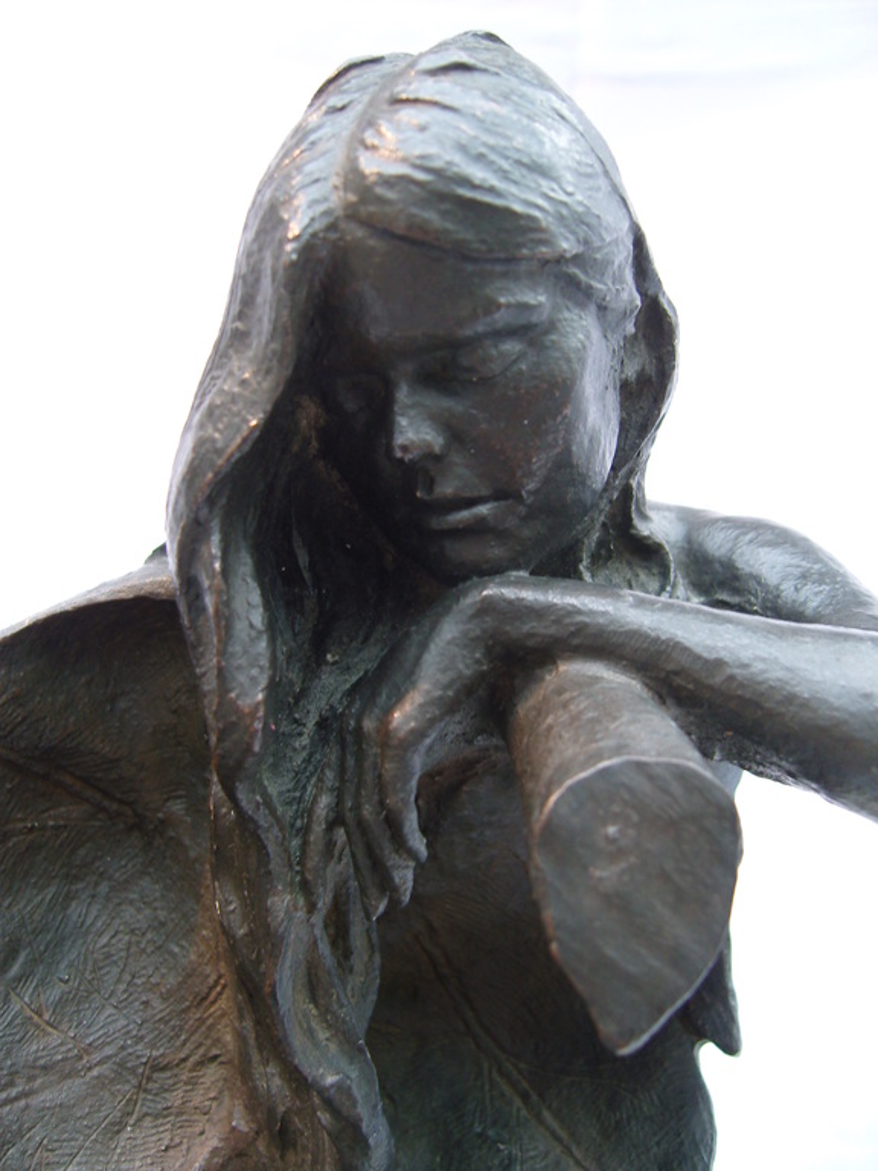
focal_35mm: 34
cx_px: 439
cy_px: 586
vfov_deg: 54.0
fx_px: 1150
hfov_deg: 41.8
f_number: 2.8
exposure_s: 1/40
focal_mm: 7.3
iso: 125
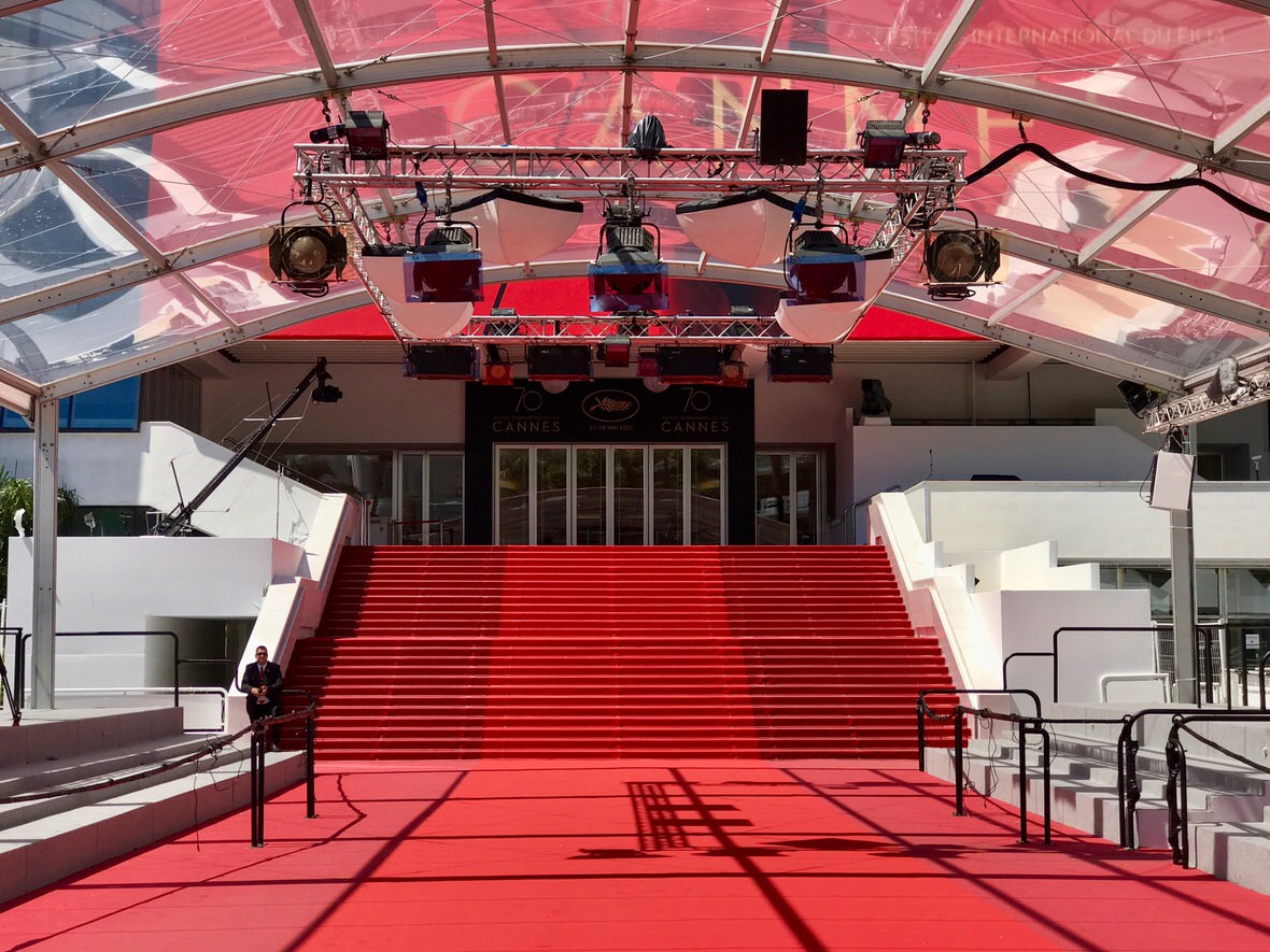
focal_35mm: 57
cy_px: 476
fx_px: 2091
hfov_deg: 33.8
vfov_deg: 25.7
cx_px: 635
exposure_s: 1/1140
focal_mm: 6.6
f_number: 2.8
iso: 20
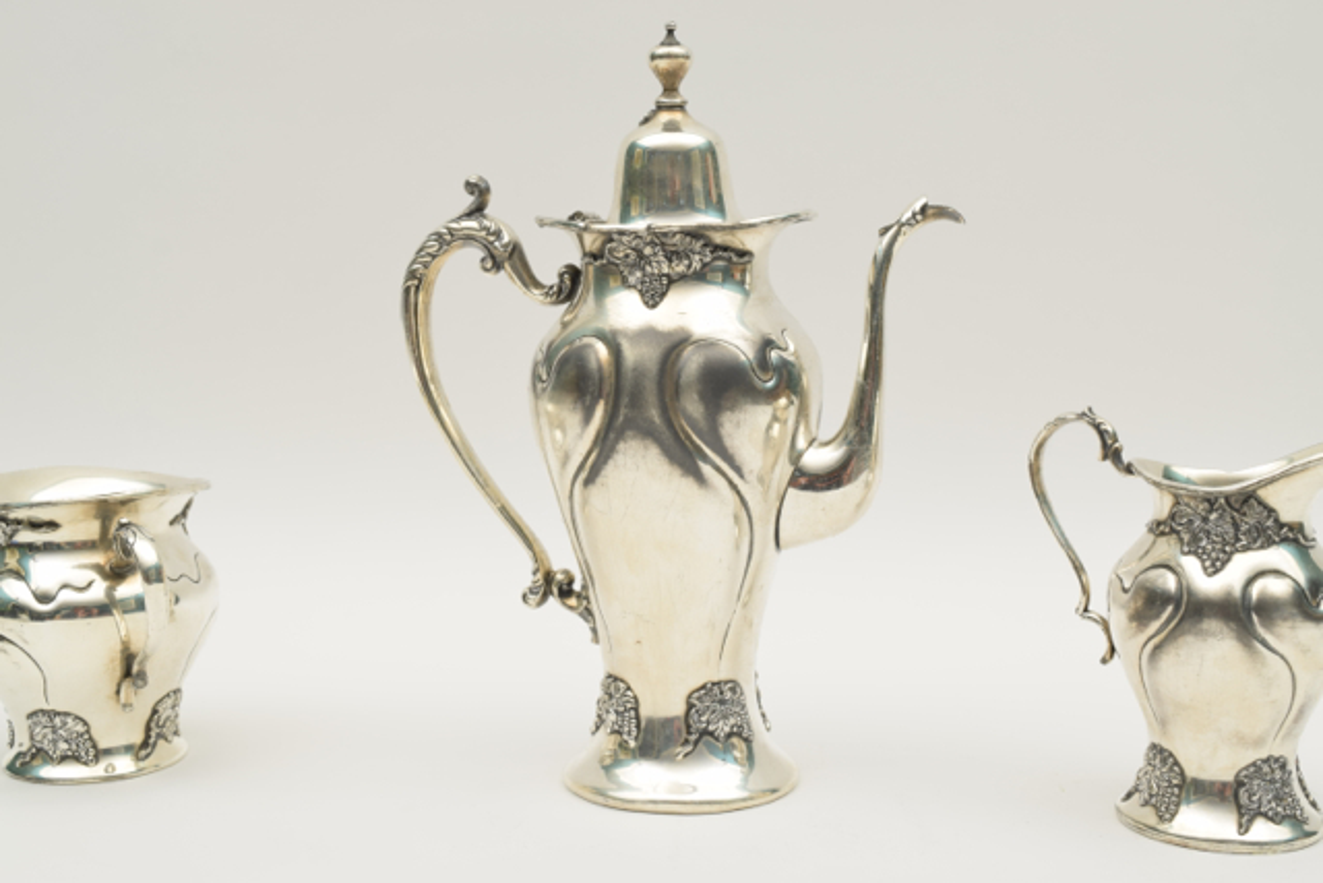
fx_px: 1764
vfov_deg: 28.1
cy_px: 442
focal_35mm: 48
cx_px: 662
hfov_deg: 41.1
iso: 100
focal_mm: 32
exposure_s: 1/125
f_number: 9
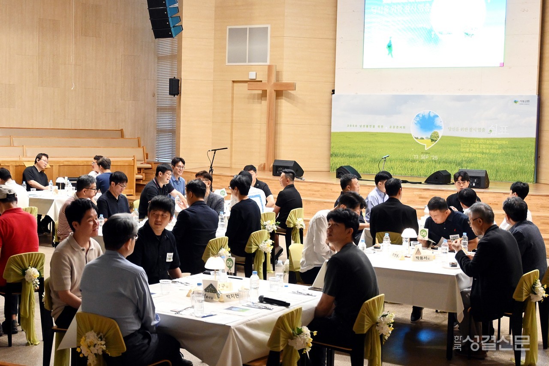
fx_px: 800
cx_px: 274
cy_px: 183
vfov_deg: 25.7
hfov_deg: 37.9
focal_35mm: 52
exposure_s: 1/60
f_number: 5.3
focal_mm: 35
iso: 3200
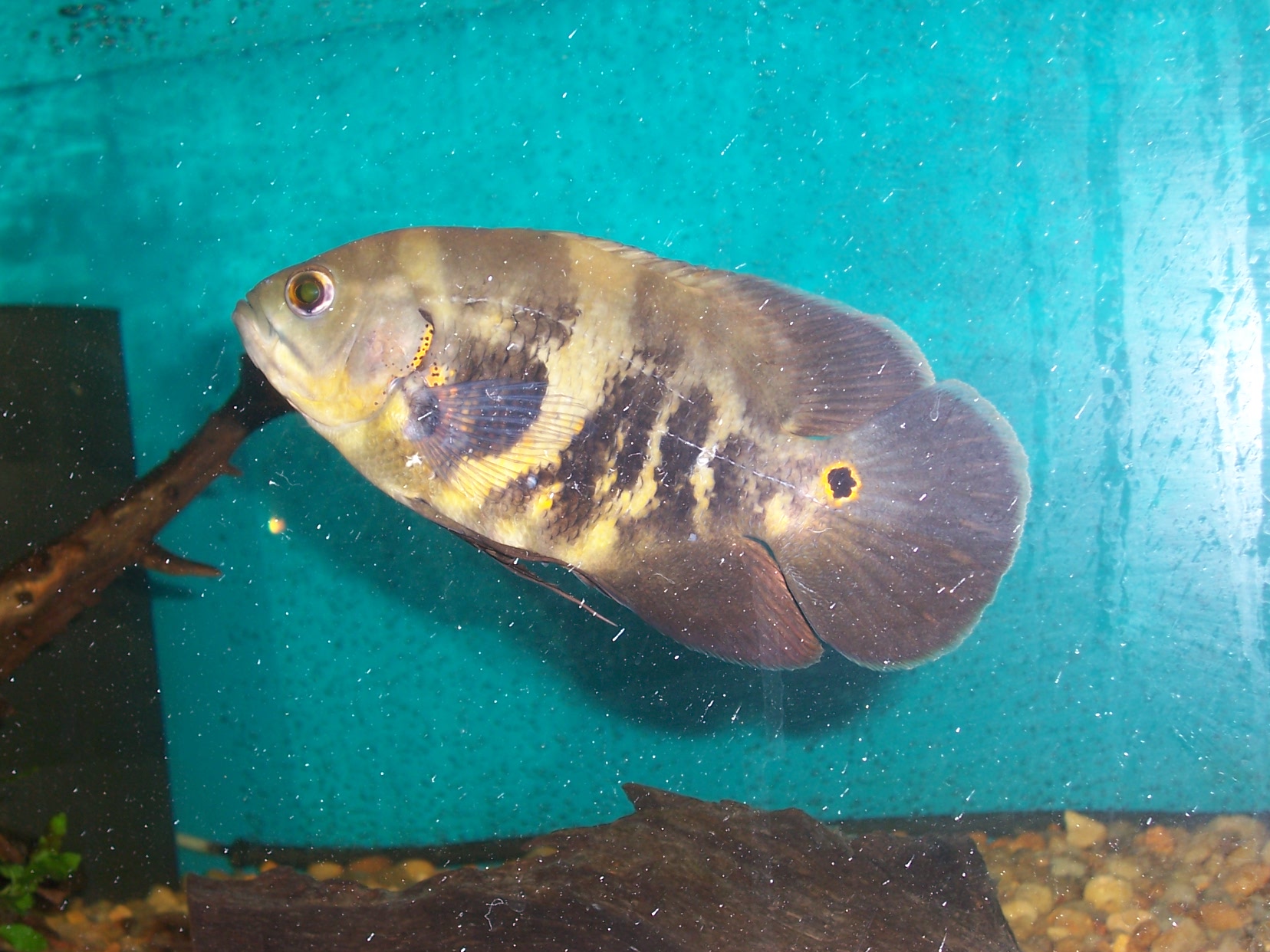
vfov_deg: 27.5
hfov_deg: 36.2
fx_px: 1944
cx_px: 635
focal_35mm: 53
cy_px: 476
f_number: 3.4
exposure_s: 1/60
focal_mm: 8.6
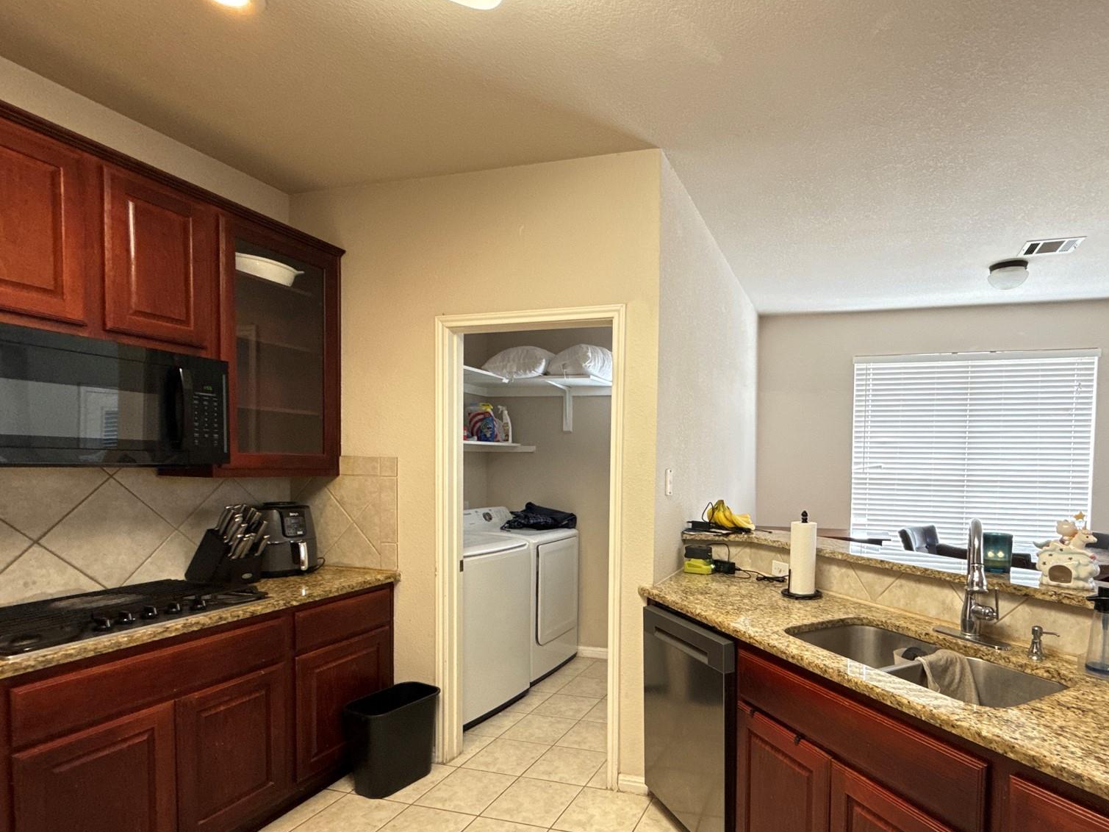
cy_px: 488
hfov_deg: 83.0
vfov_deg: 68.2
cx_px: 694
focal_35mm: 19
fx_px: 609
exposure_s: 1/60
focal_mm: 2.22
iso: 320
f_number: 2.2
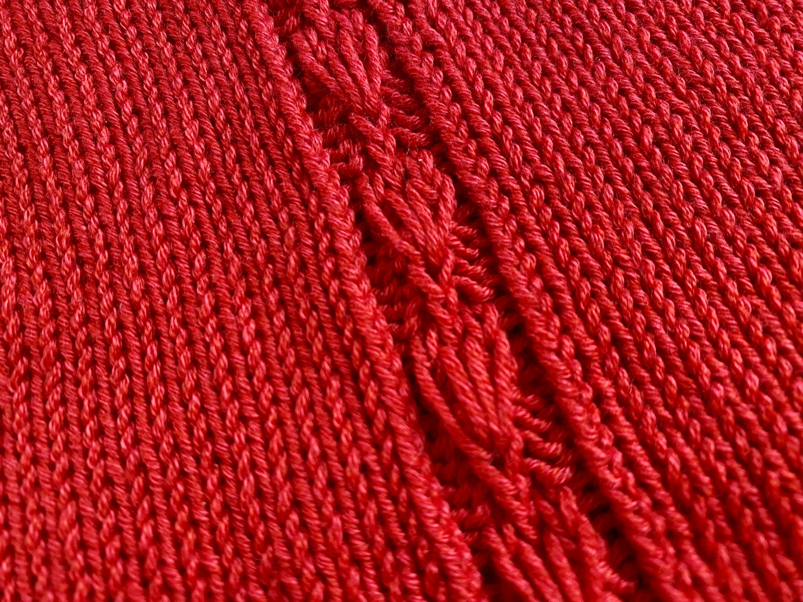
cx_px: 402
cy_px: 301
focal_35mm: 25
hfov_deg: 69.4
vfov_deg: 54.9
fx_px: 580
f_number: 1.8
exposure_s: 1/60
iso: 250
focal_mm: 4.25
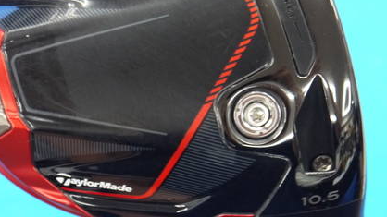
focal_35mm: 140
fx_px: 1436
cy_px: 47
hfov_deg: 15.3
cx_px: 168
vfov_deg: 8.6
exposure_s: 1/40
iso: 800
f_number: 5.6
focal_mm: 42
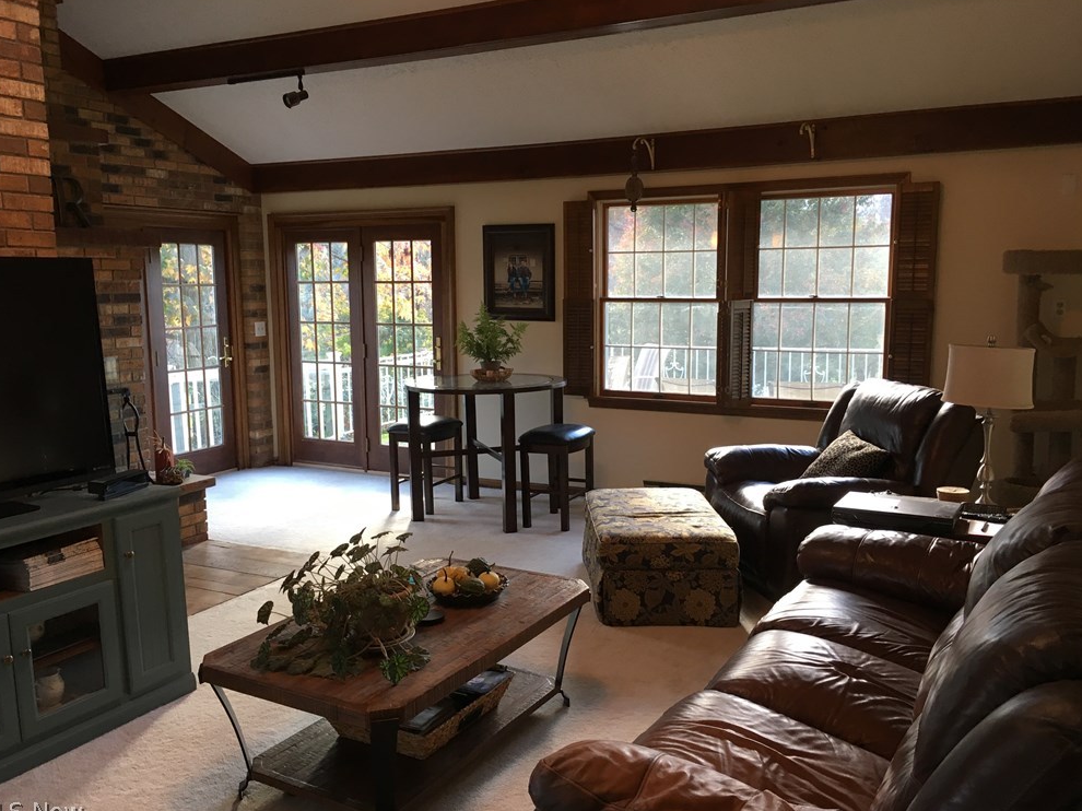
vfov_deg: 46.8
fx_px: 937
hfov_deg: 60.0
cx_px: 529
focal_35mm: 30
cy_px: 410
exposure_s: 1/30
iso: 40
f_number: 2.2
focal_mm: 4.15
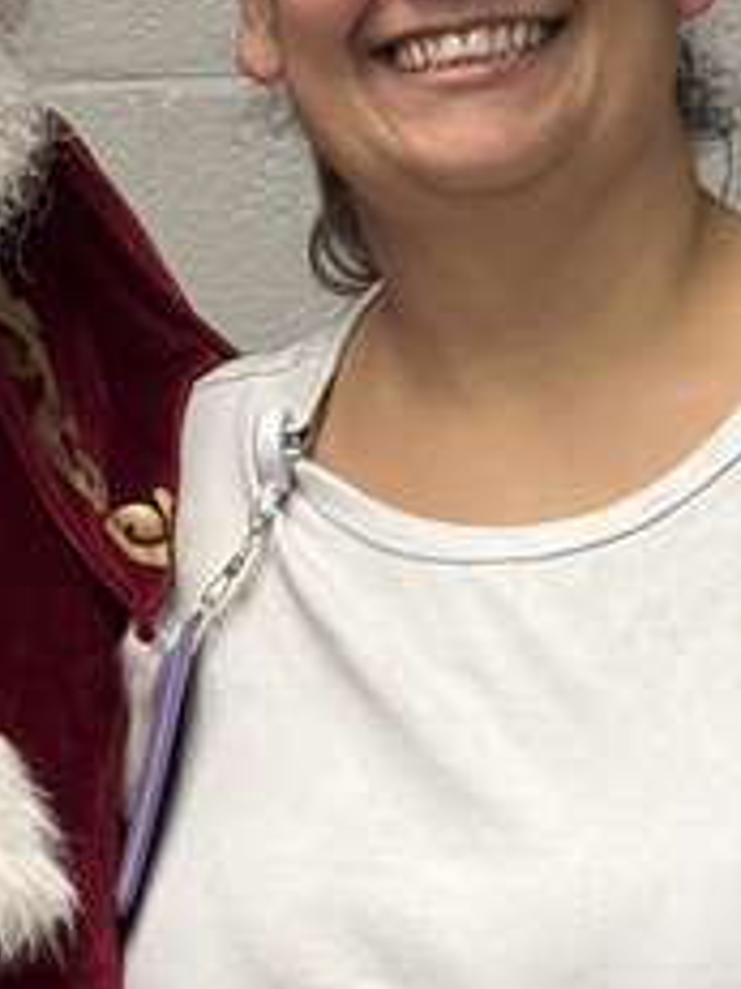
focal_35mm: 213
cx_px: -77
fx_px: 6085
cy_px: 1272
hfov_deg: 6.9
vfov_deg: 9.1
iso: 80
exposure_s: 1/60
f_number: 1.78
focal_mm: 6.76
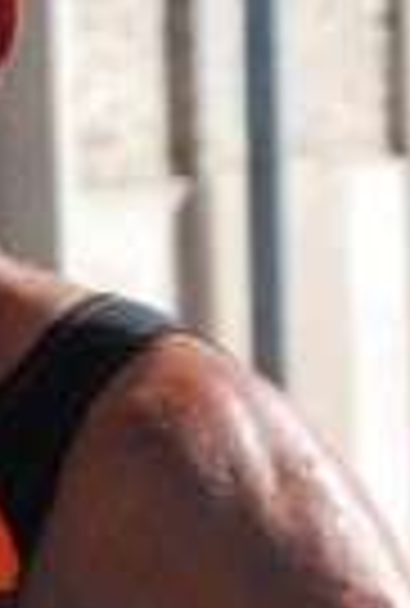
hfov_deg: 2.6
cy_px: 698
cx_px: -191
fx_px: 9019
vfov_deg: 3.9
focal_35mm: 532
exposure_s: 1/1600
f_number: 6.3
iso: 1000
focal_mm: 80
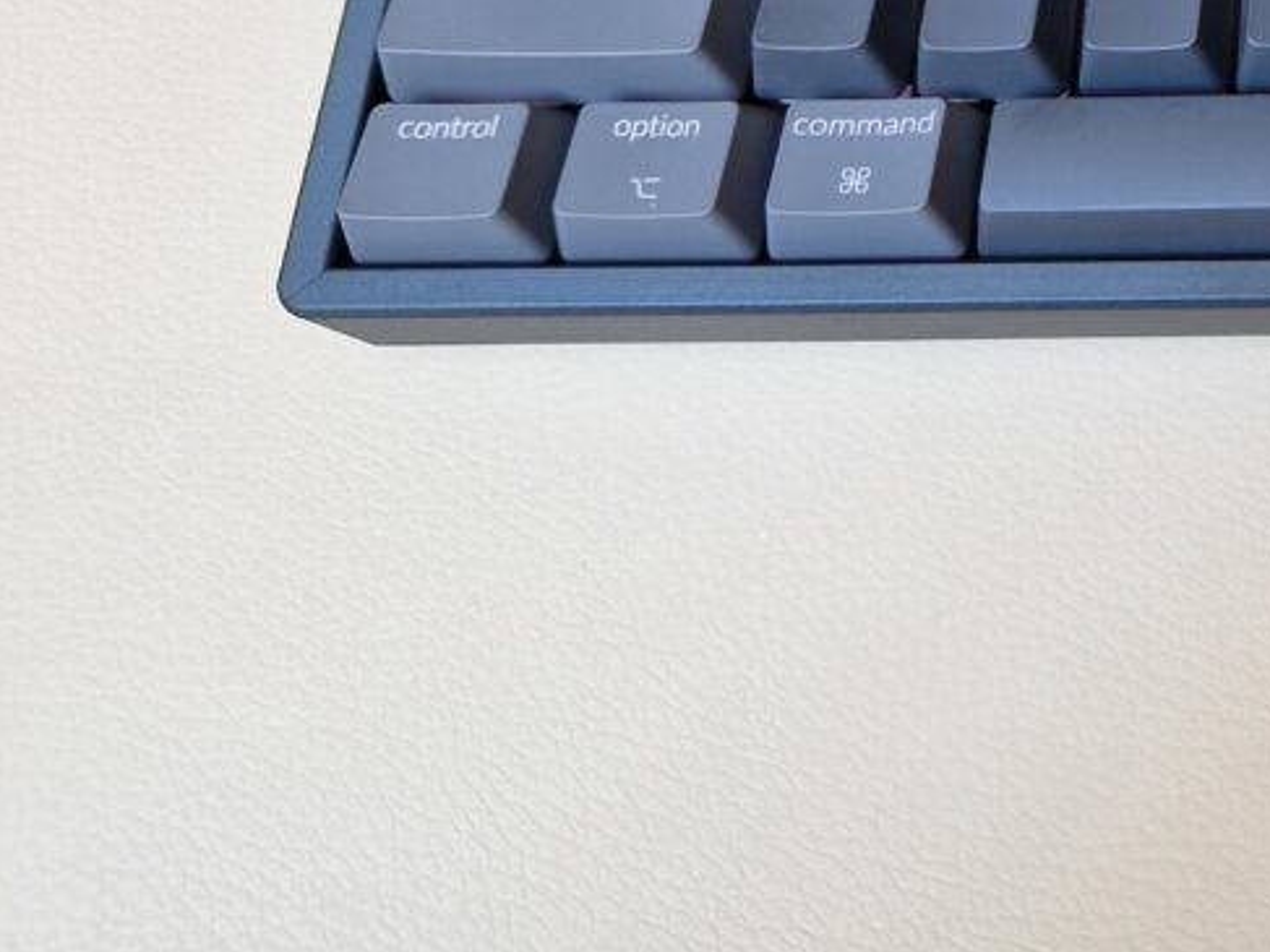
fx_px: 2201
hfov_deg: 27.1
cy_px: -265
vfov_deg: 22.1
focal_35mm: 60
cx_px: 1648
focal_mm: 5.4
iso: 100
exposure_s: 1/53
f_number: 1.8
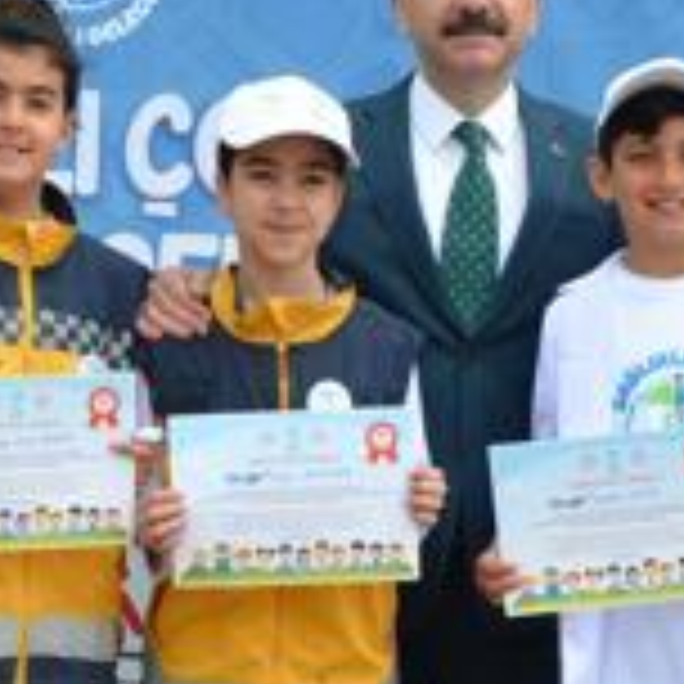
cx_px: 259
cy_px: 400
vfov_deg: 8.5
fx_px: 4628
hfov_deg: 8.5
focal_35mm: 207
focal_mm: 40
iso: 110
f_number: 8
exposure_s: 1/250
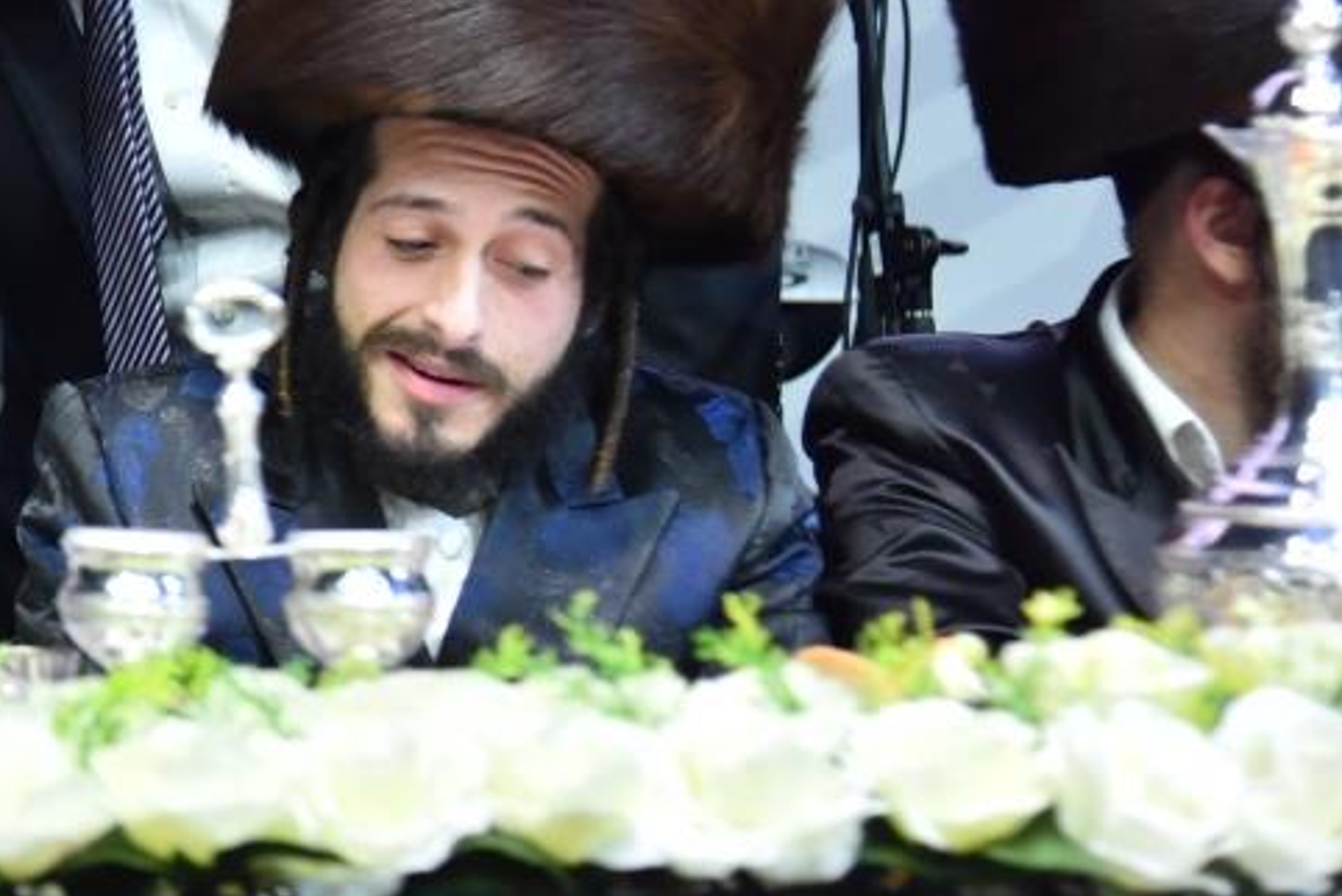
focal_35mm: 138
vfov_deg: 9.9
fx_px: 5147
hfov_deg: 14.6
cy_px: 10
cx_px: -56
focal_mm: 65
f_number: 4
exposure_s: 1/640
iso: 2500
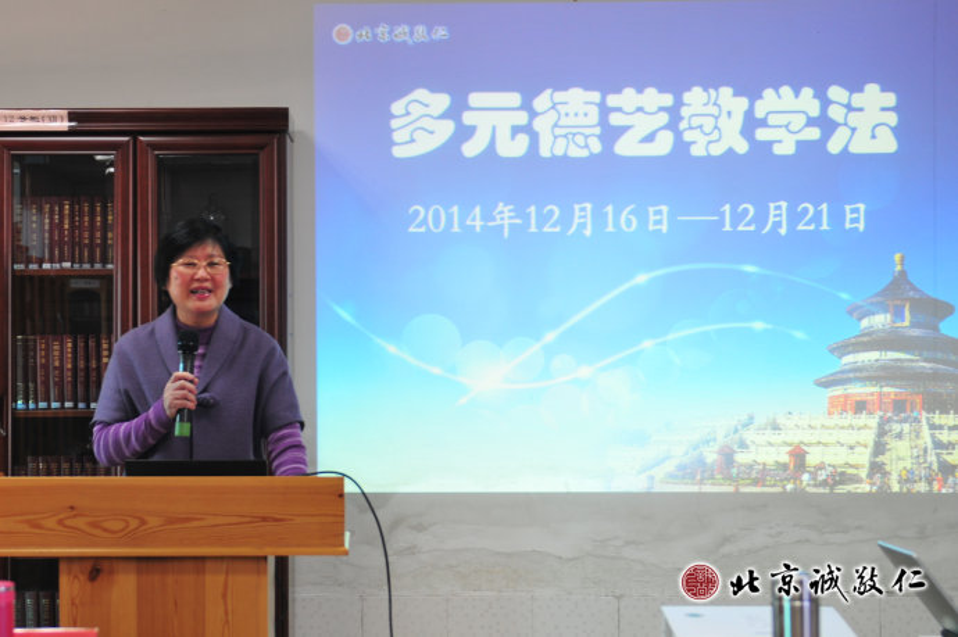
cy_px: 318
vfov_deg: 20.6
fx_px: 1755
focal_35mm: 66
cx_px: 479
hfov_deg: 30.5
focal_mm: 44
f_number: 2.8
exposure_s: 1/30
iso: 200
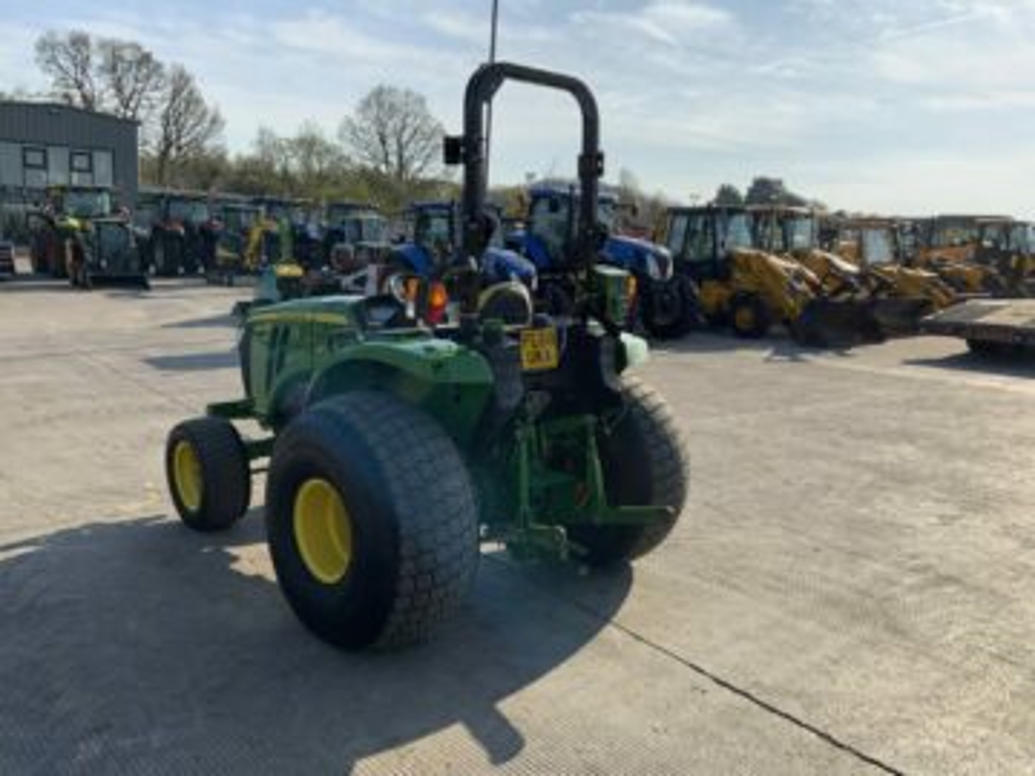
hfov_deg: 61.7
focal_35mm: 29
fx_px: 867
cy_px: 388
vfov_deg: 48.2
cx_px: 518
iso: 20
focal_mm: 3
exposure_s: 1/2538
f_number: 1.8
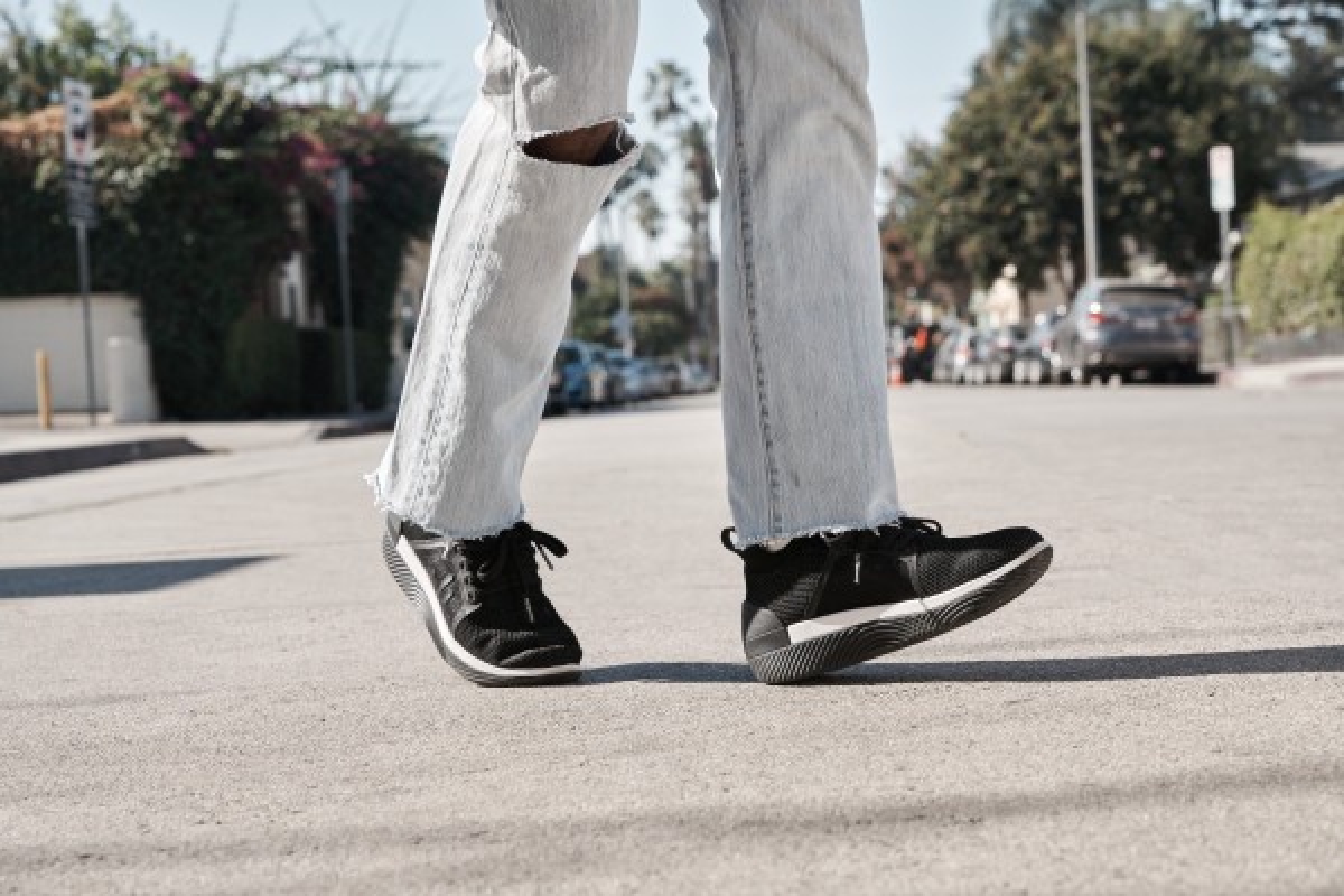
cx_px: 672
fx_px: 2613
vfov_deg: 19.5
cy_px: 448
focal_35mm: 70
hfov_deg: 28.8
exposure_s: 1/250
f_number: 7.1
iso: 160
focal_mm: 70
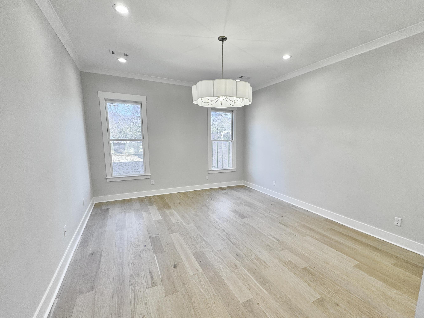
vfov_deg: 78.0
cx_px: 231
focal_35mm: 16
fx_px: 196
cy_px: 169
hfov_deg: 94.3
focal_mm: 2.22
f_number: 2.2
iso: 80
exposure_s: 1/120
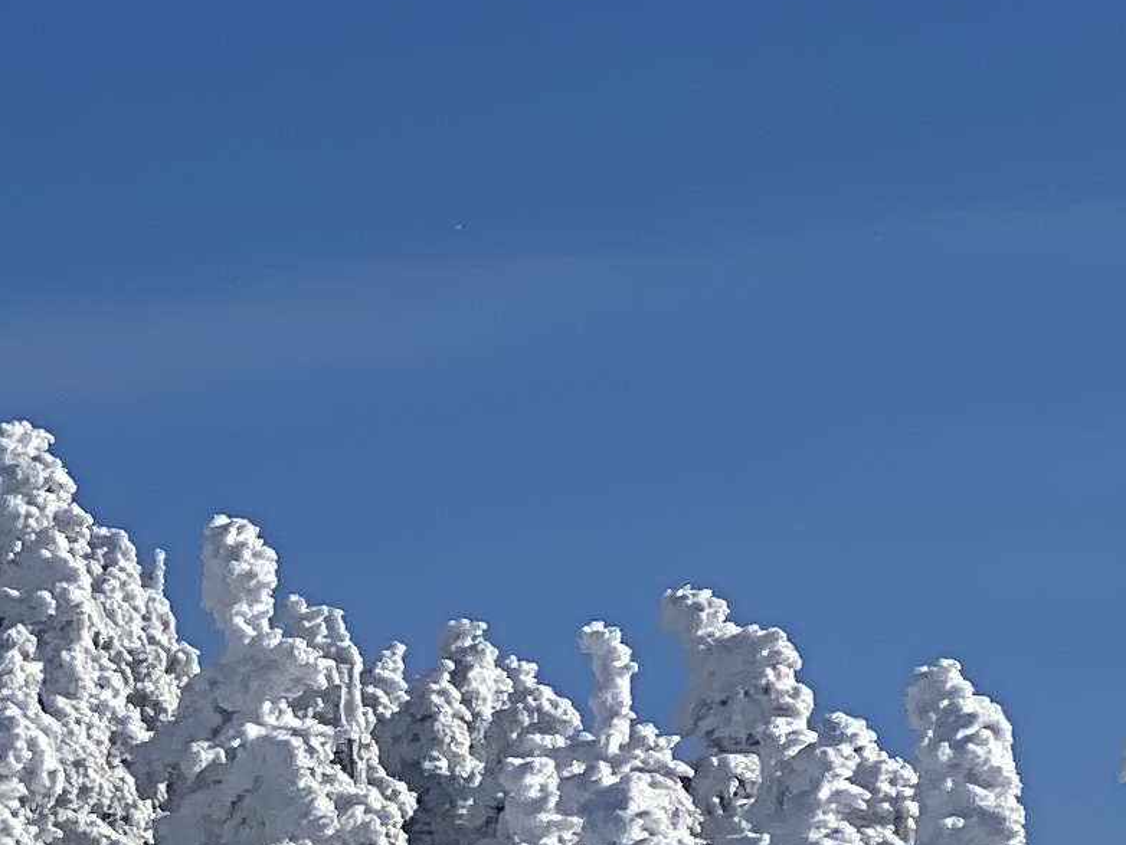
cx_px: -1683
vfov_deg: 5.5
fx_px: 8720
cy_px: 1486
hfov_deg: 6.9
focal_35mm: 268
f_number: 2
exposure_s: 1/5319
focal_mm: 6
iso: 25
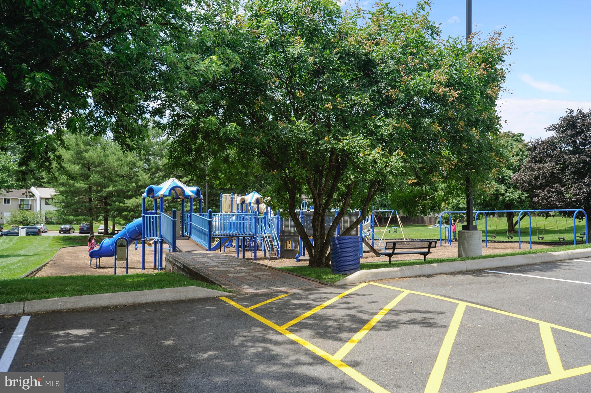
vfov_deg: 43.6
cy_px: 196
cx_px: 296
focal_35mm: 30
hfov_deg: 62.0
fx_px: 492
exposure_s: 1/250
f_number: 8
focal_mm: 30
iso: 200
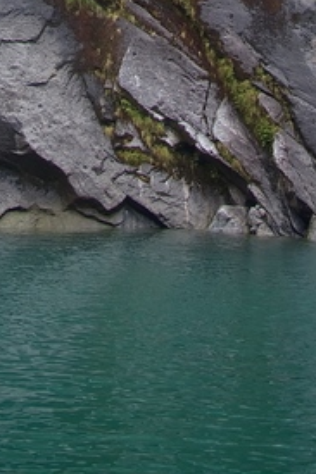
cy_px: -627
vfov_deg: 10.9
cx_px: 93
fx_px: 2149
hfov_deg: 8.4
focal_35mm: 163
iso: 100
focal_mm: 35
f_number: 5
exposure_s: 1/100
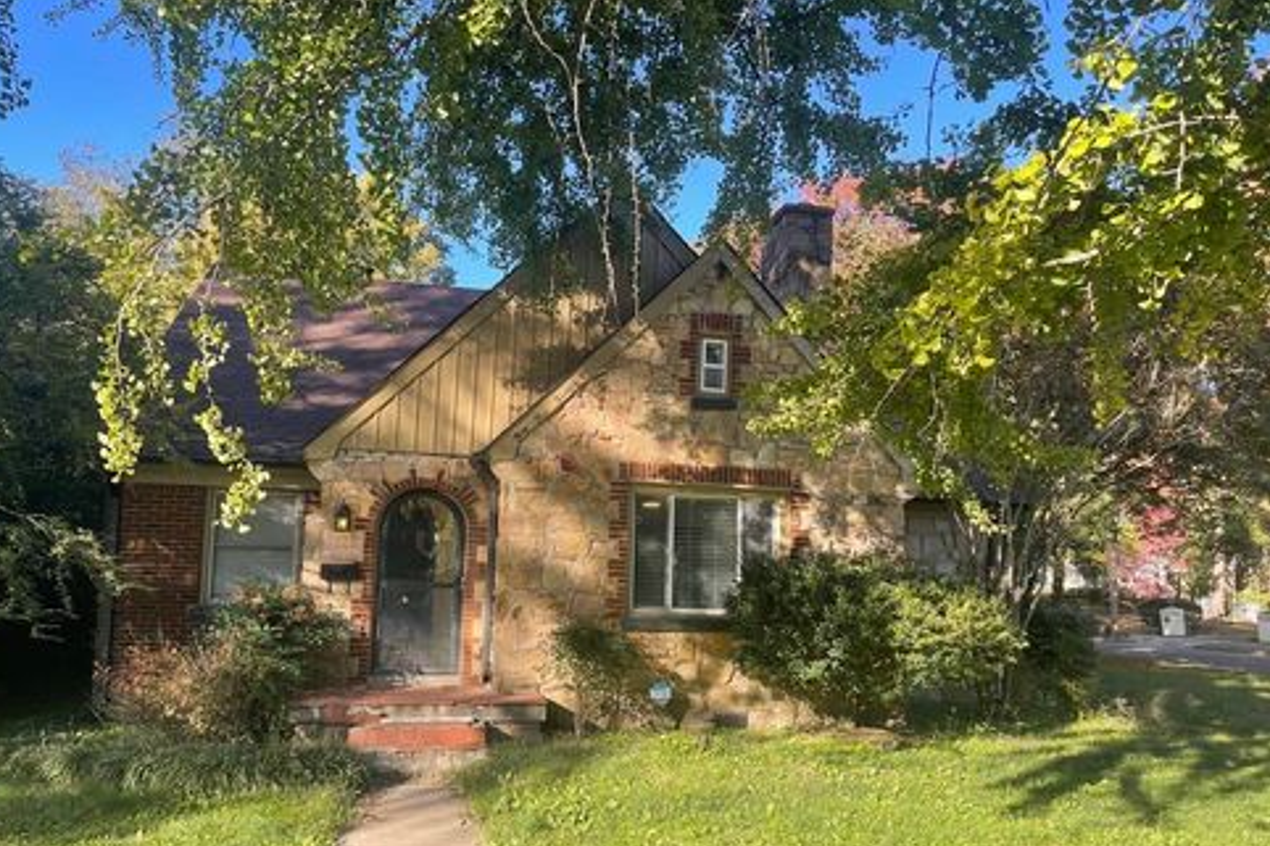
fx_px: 952
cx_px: 624
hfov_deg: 67.4
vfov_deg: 47.8
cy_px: 470
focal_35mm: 27
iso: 32
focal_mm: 5.1
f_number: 1.6
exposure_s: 1/575
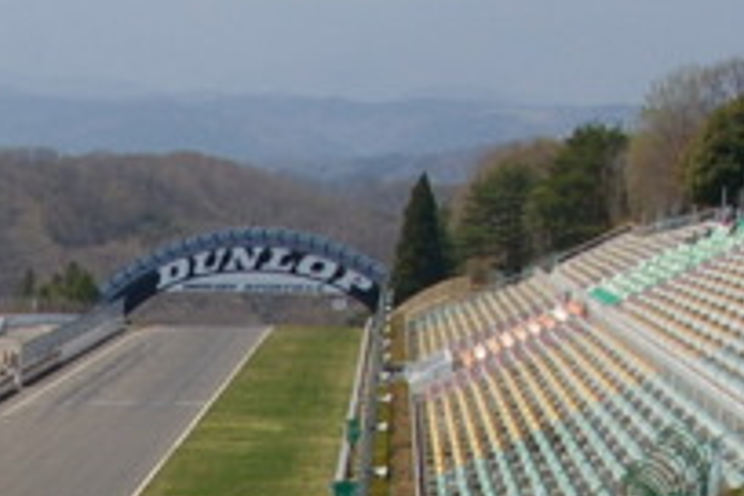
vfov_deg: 6.6
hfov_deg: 9.6
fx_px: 4206
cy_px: 945
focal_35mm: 204
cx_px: -584
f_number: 8
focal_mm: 27
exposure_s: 1/500
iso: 200
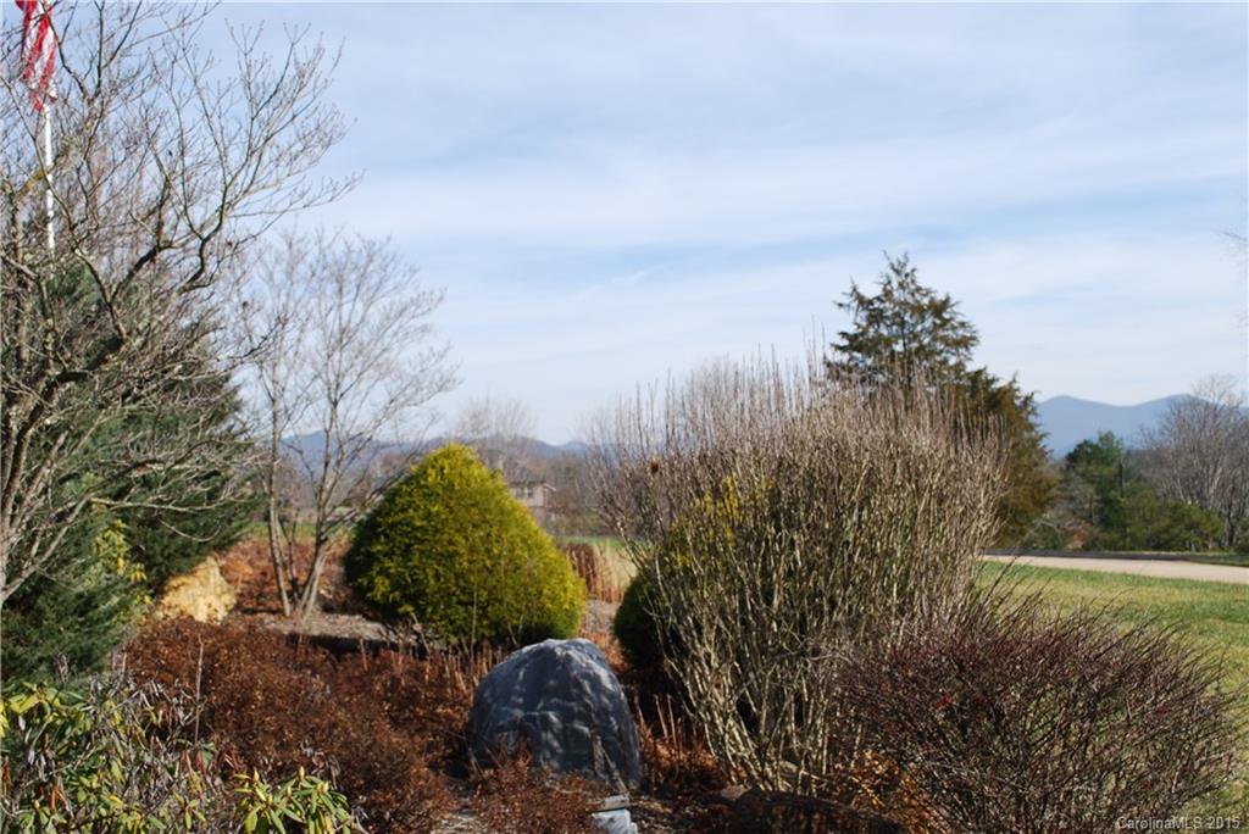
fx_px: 1458
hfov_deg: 46.4
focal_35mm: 42
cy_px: 417
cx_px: 624
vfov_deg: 31.9
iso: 100
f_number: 7.1
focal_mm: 28
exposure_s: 1/200
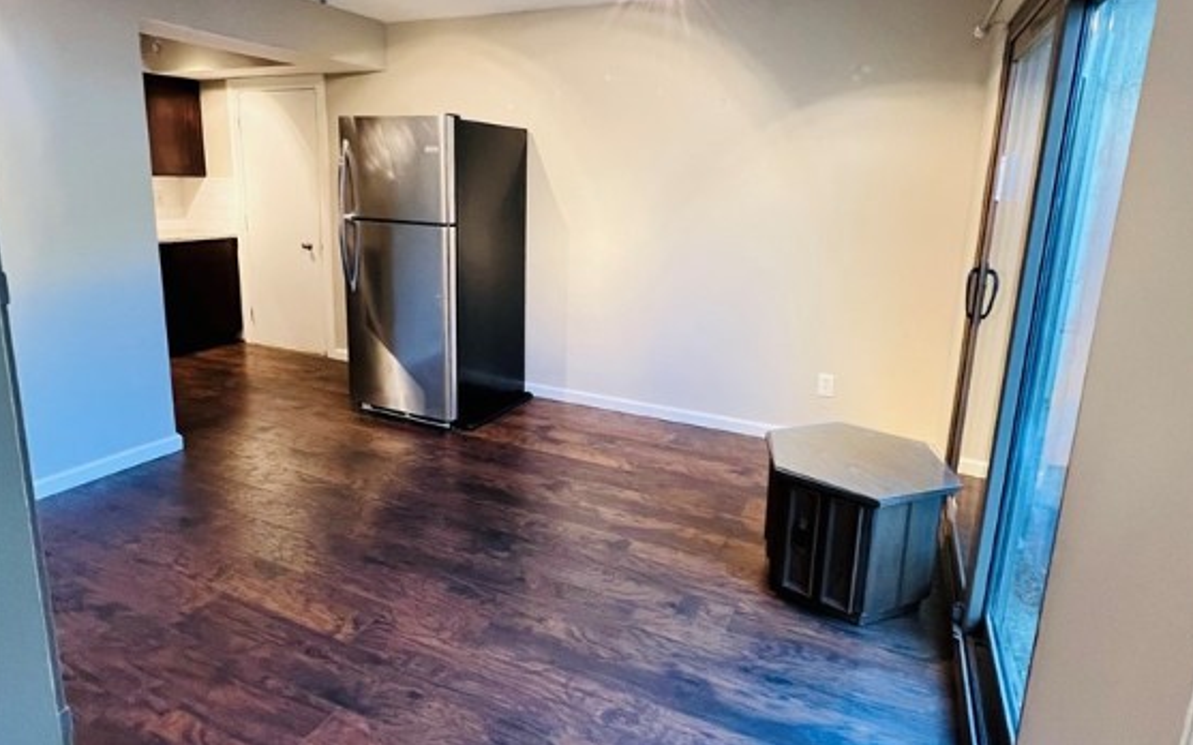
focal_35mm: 19
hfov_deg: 88.0
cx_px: 604
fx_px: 618
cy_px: 304
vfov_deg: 61.8
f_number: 1.8
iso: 500
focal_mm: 1.57
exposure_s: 1/60
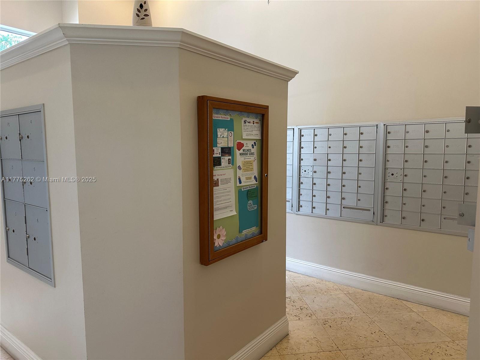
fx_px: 333
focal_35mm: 24
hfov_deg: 71.6
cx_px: 240
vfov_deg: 56.8
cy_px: 180
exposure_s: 1/120
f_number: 1.78
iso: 160
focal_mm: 6.86
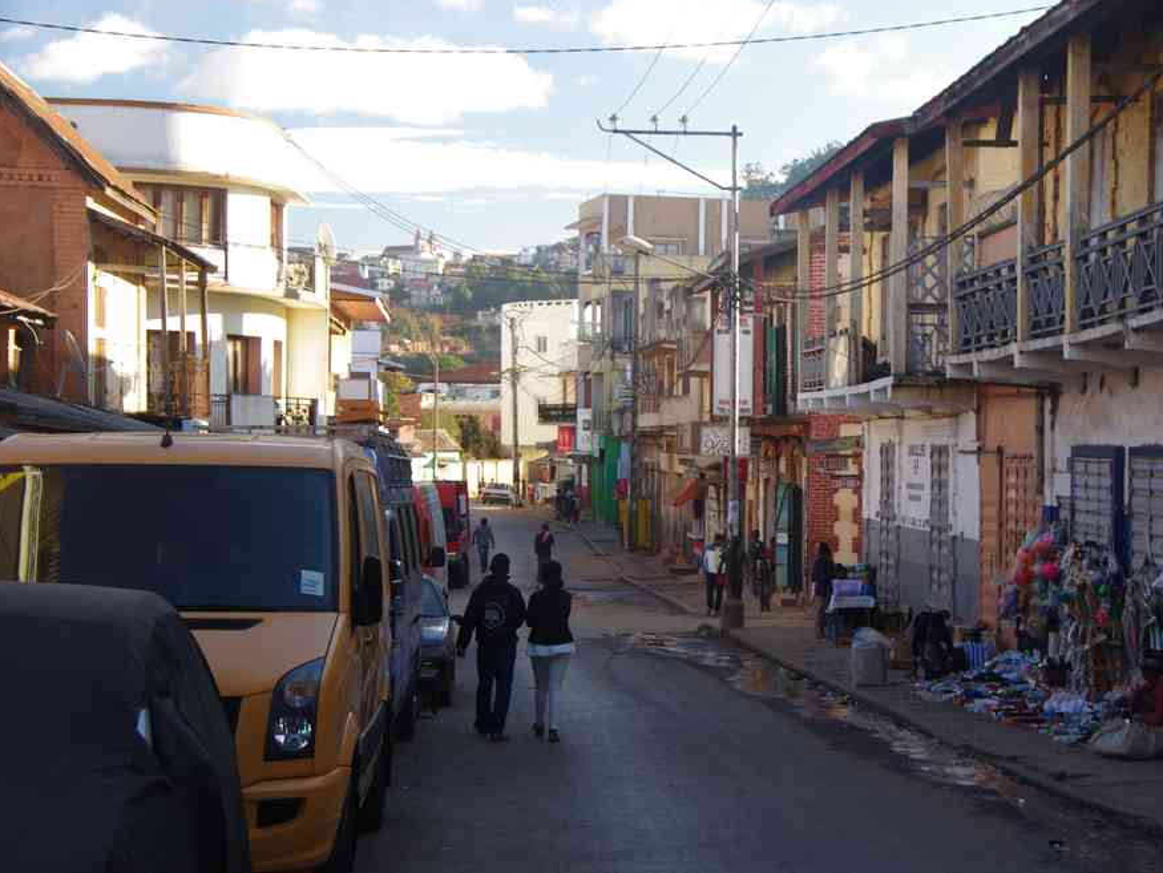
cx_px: 639
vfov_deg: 18.7
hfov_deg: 24.7
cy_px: 432
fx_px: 2655
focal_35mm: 79
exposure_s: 1/80
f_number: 7.1
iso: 400
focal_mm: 47.5
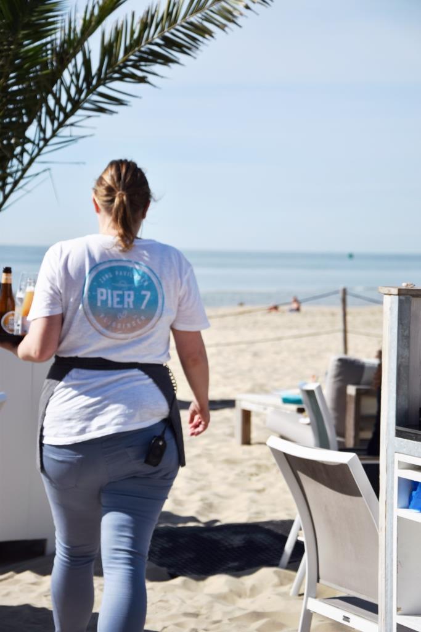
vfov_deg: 19.5
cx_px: 210
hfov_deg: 13.0
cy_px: 316
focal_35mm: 105
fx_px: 1841
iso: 100
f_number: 5.3
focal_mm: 70
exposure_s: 1/1250
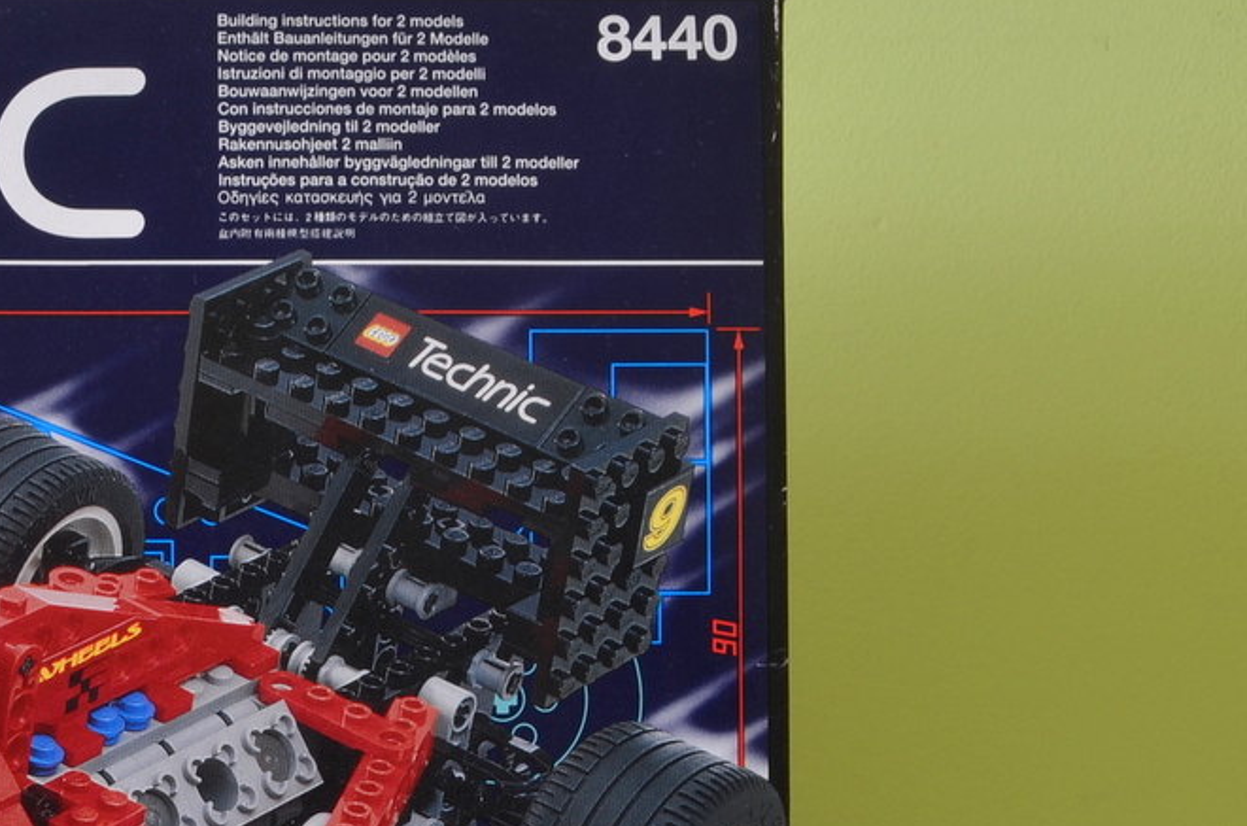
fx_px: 2765
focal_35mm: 80
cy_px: 795
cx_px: -144
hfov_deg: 23.7
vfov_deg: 16.7
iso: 125
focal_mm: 22
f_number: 10
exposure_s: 1
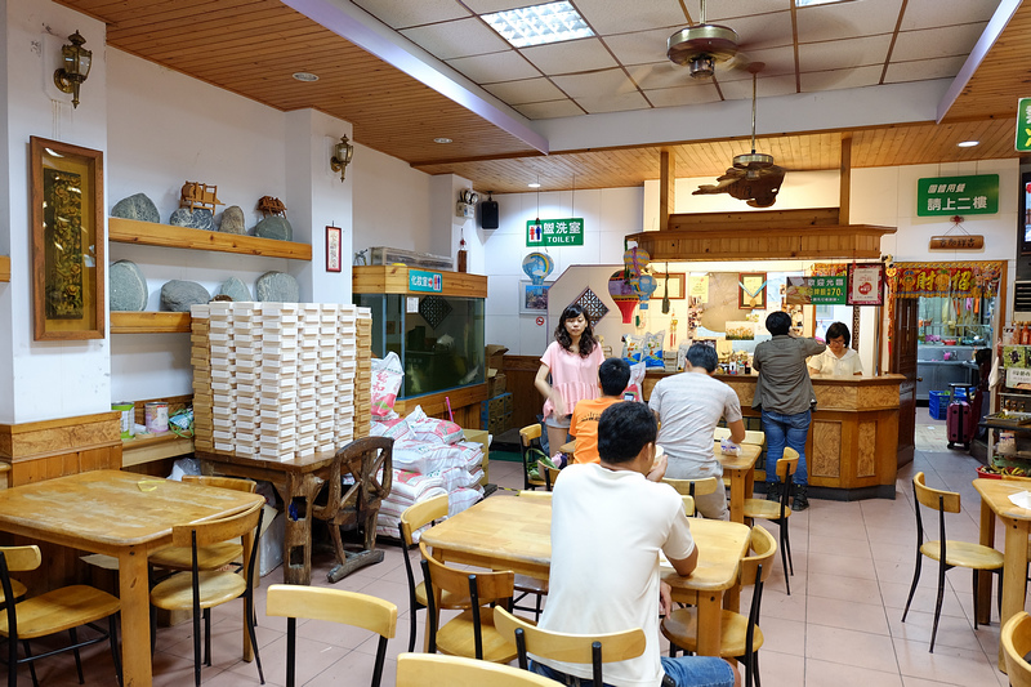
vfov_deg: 53.1
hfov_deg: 73.8
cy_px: 344
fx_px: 687
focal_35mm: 24
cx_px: 516
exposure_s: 1/17
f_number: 4
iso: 800
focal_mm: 16
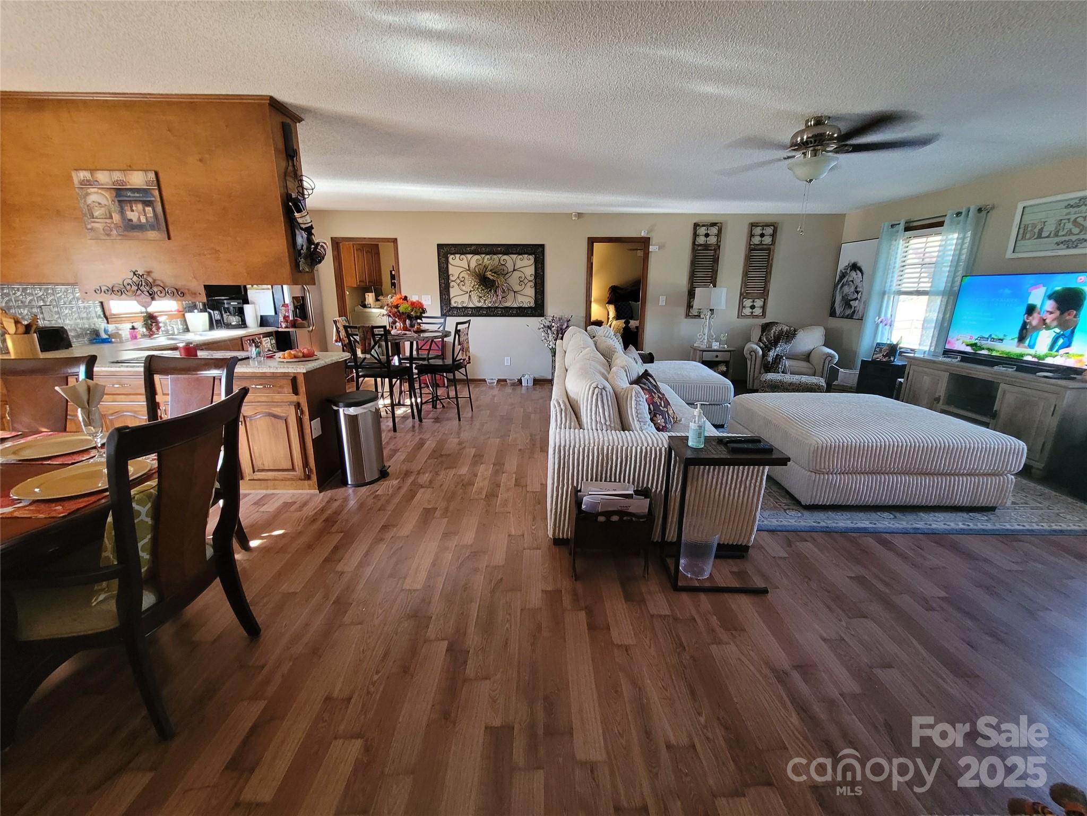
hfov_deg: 106.2
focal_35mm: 13
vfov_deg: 89.9
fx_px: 408
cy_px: 408
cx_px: 544
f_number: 2.2
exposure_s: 1/30
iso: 400
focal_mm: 2.2
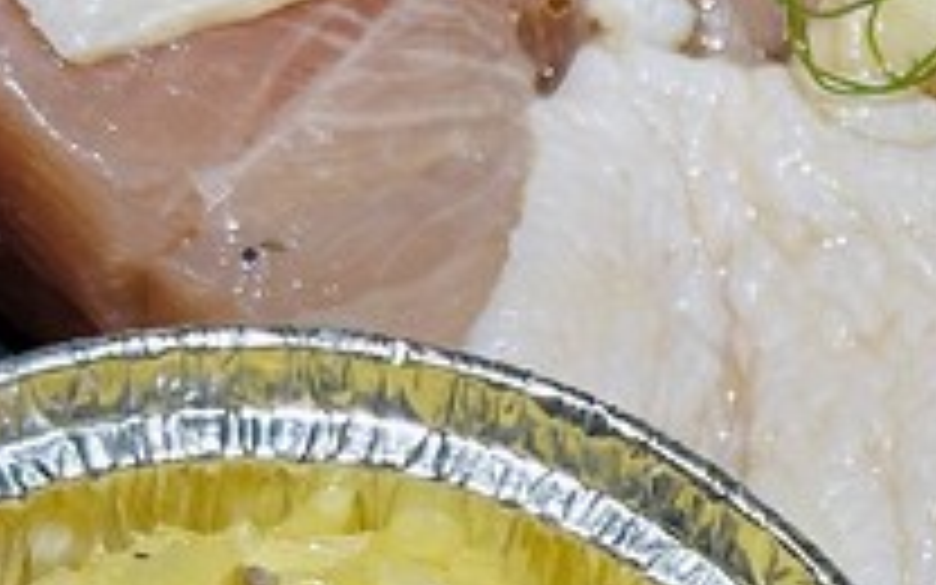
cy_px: 448
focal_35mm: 208
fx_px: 5306
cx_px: 1359
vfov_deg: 6.3
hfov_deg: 9.8
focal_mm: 6.86
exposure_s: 1/120
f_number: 1.78
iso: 64
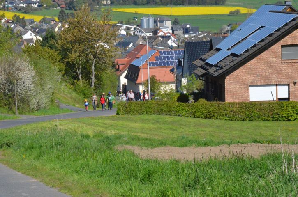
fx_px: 1301
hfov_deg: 13.1
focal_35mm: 158
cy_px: 98
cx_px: 149
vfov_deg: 8.7
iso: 6400
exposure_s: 1/3200
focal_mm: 105
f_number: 20
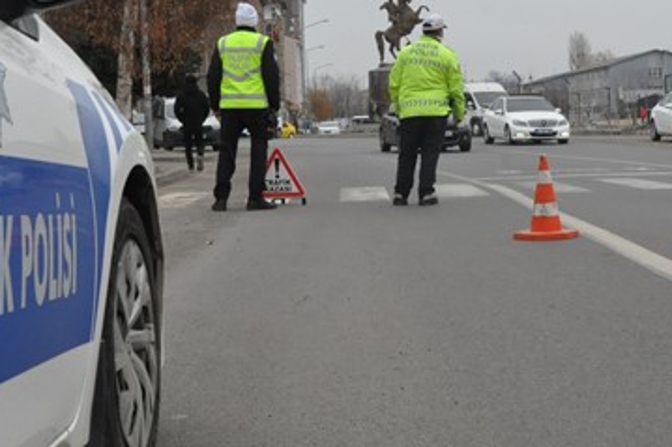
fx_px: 1418
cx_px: 436
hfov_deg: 26.5
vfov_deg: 17.9
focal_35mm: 76
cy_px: 208
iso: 1600
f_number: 14
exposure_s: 1/200
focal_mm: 28
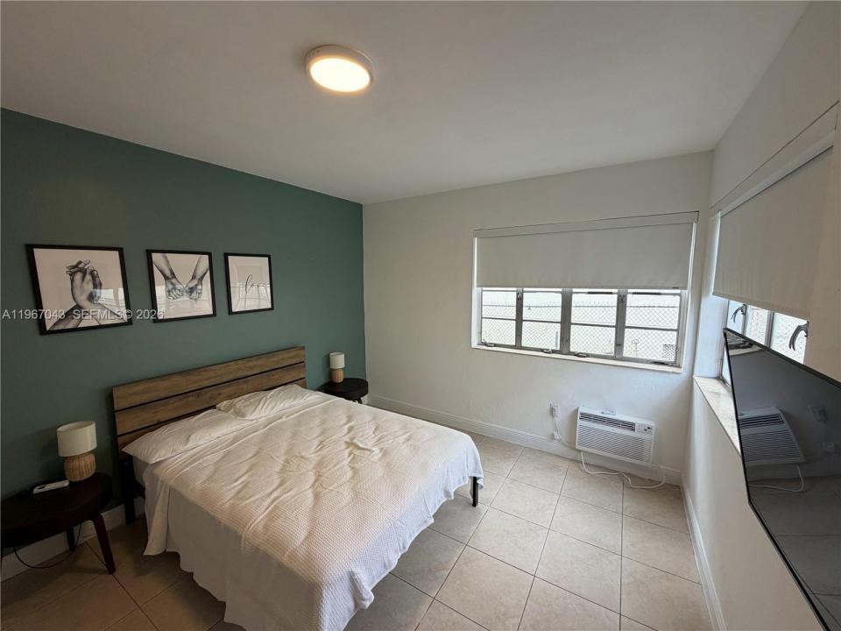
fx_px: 340
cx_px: 420
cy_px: 316
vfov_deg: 85.7
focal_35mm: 14
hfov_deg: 102.1
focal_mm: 2.22
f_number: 2.2
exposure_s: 1/121
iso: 64
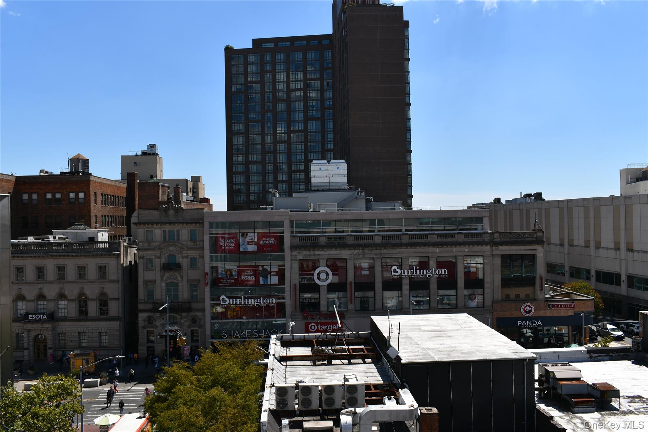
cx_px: 324
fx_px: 540
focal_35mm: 30
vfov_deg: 43.6
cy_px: 216
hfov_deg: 61.9
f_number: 13
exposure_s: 1/250
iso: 100
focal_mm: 20
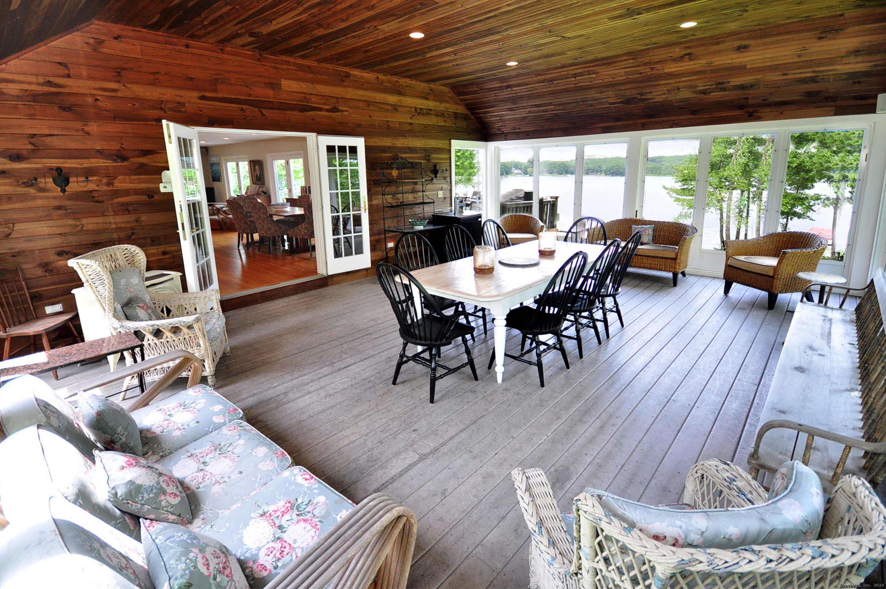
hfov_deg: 100.5
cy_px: 294
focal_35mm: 15
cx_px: 443
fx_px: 369
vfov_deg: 77.2
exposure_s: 1/125
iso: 640
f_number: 4
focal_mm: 10
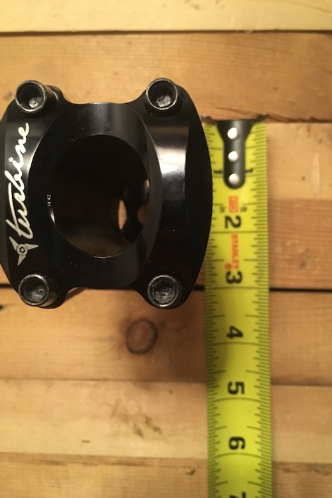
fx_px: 429
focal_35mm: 31
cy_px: 245
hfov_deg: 42.3
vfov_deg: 60.3
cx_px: 166
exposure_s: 1/15
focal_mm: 4.15
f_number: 2.2
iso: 320
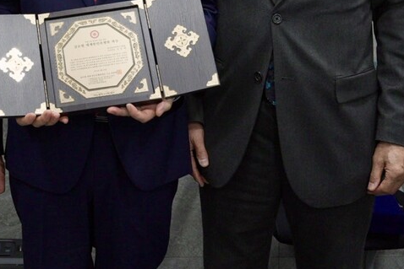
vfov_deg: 15.7
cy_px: -75
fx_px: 932
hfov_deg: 23.7
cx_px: 30
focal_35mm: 83
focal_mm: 31
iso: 800
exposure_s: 1/60
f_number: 5
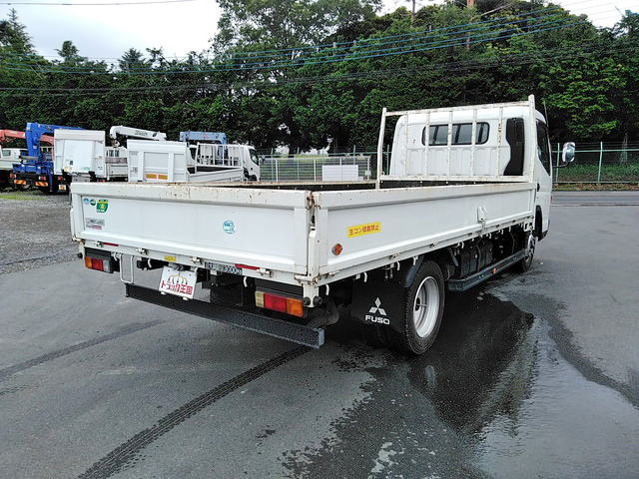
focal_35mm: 27
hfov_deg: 65.3
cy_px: 240
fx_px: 498
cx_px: 320
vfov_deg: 51.4
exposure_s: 1/337
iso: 60
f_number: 2.2
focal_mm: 3.46
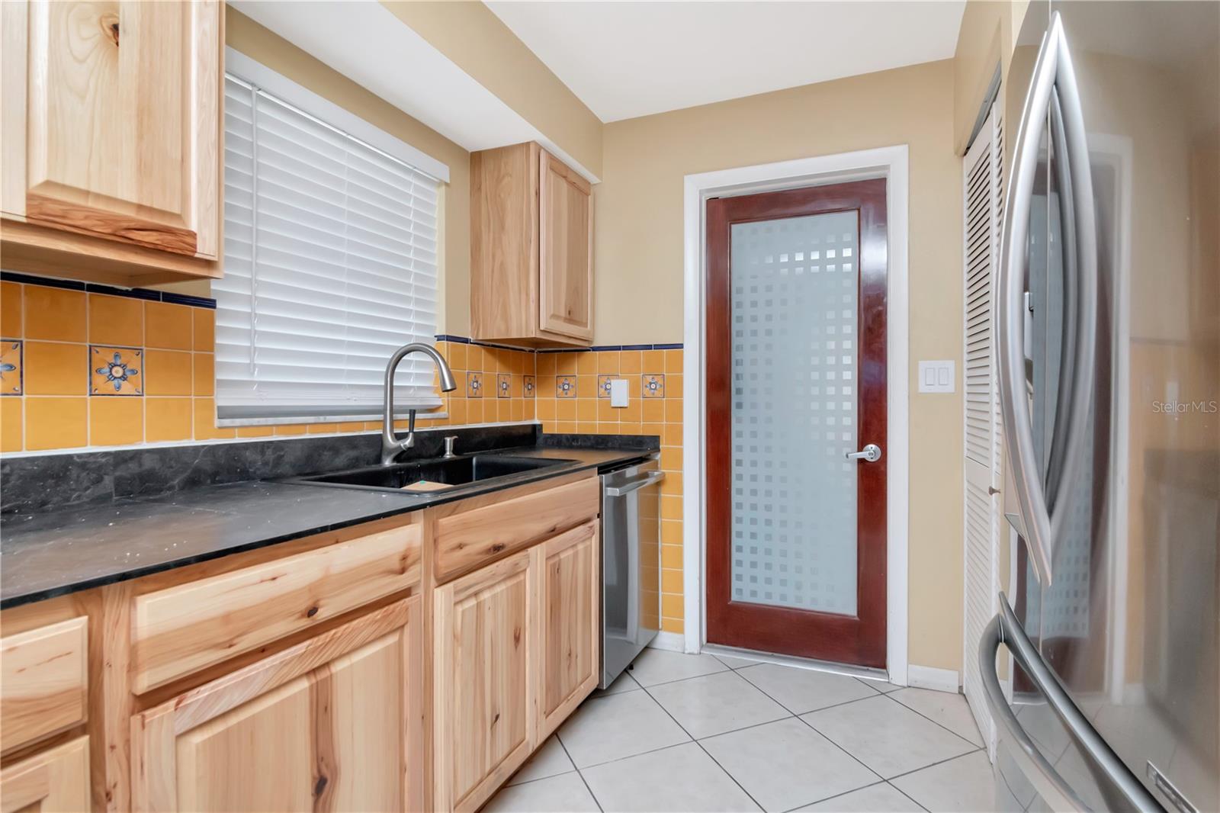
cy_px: 406
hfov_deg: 90.0
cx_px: 610
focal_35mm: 18
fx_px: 610
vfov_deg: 67.4
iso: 1000
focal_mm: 12
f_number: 10
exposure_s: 1/200
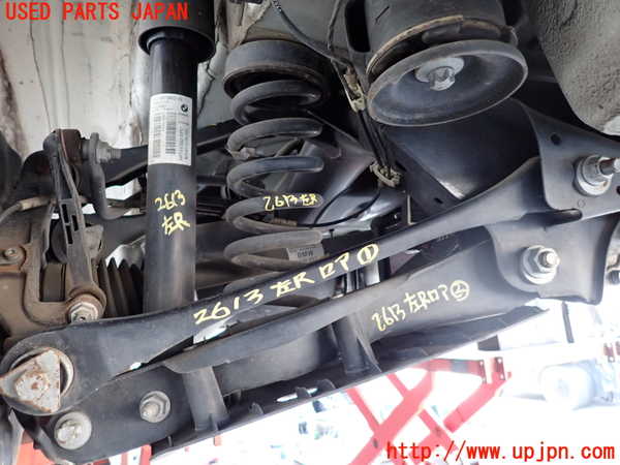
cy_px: 232
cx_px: 310
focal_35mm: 25
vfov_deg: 54.9
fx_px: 448
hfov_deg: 69.4
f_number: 2
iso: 320
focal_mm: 4.5
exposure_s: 1/30
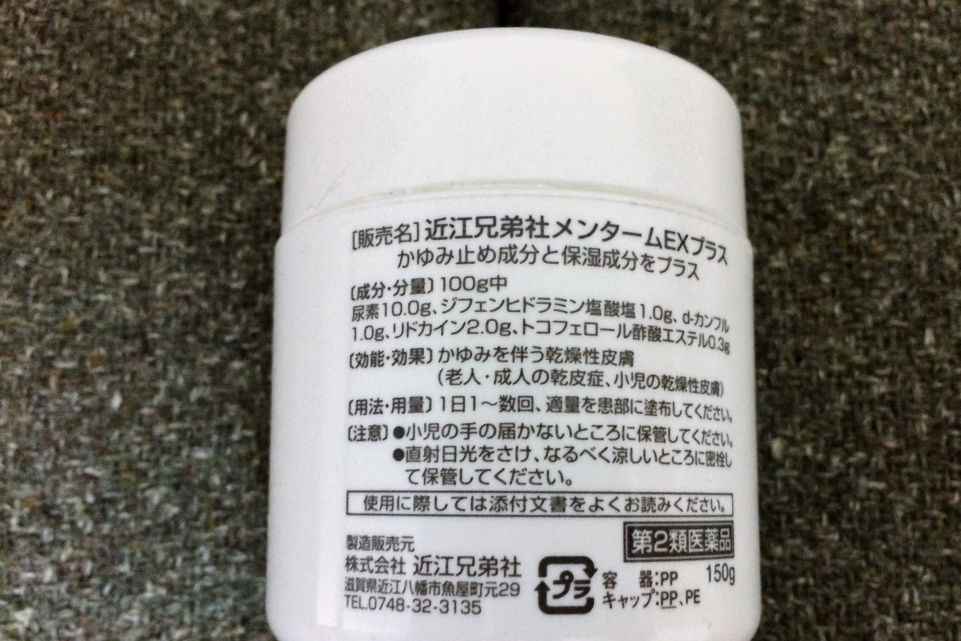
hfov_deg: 58.7
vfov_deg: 41.0
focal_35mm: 32
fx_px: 854
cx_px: 504
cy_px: 364
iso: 320
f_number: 2.2
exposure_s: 1/30
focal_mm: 4.15
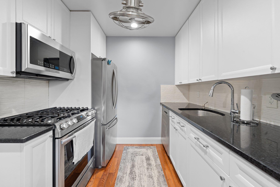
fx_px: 109
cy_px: 94
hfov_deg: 104.3
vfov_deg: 81.2
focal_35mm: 14
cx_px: 140
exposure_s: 1/1.67
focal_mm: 14
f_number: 10
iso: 400
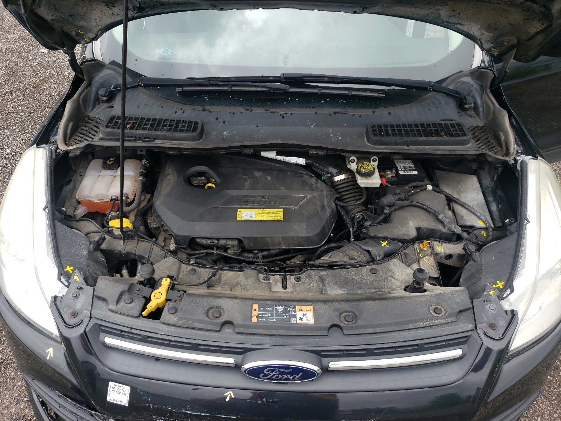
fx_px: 421
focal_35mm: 26
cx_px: 280
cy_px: 210
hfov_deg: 67.3
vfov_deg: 53.1
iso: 50
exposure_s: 1/1000
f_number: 1.5
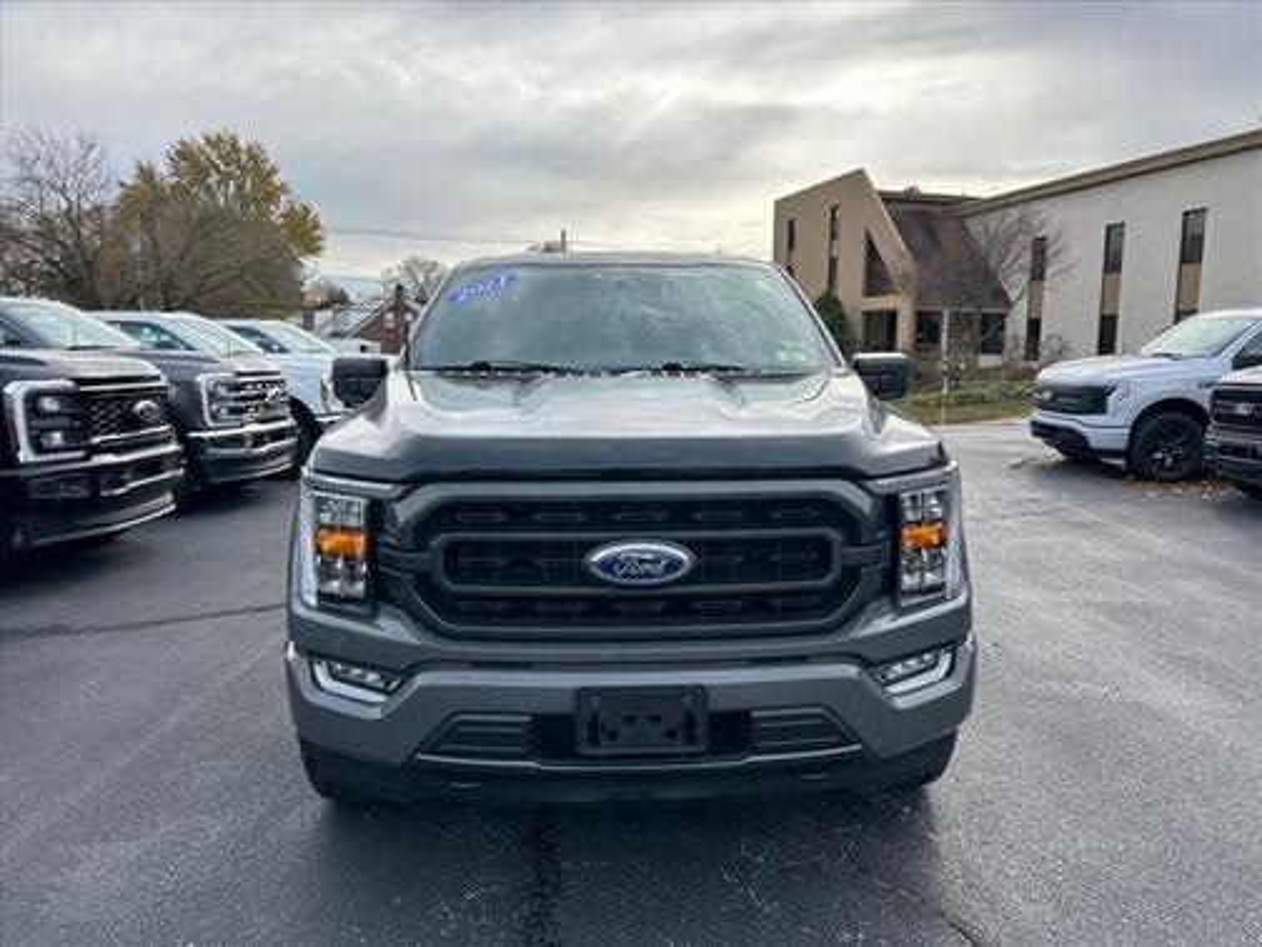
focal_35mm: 26
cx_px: 631
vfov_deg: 53.1
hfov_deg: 67.3
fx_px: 948
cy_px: 474
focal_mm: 5.7
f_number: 1.5
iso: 50
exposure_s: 1/1934
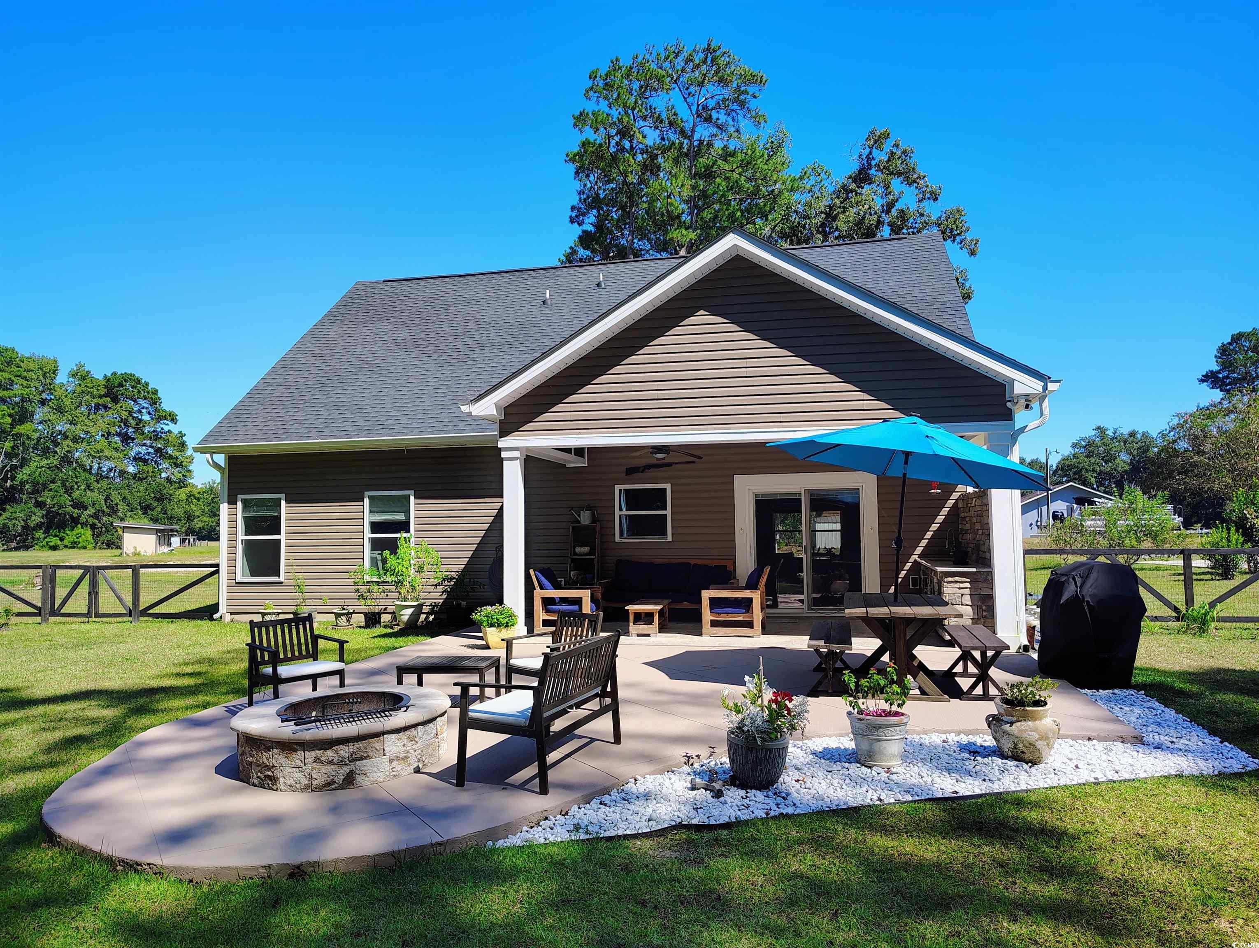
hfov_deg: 71.5
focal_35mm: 24
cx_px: 630
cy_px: 474
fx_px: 874
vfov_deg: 56.9
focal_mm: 5.56
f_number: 1.8
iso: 100
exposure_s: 1/549
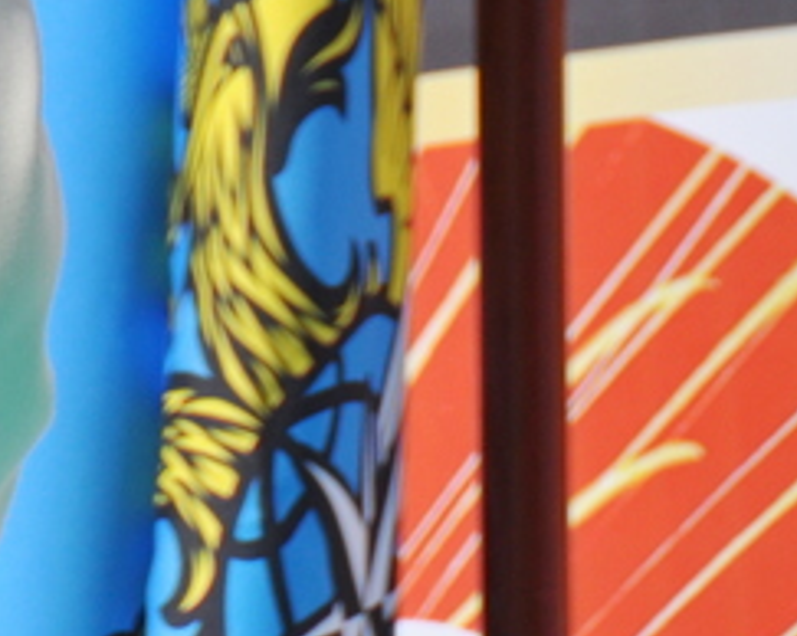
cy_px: -641
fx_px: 32738
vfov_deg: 1.1
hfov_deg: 1.4
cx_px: -981
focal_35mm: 1389
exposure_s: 1/1000
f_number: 8
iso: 200
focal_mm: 200
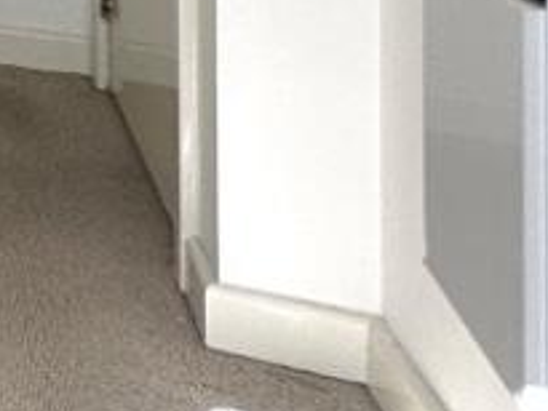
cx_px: -818
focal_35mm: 70
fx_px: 1109
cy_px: -299
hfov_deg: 14.5
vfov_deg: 17.6
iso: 64
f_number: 2.2
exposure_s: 1/100
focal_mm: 2.22
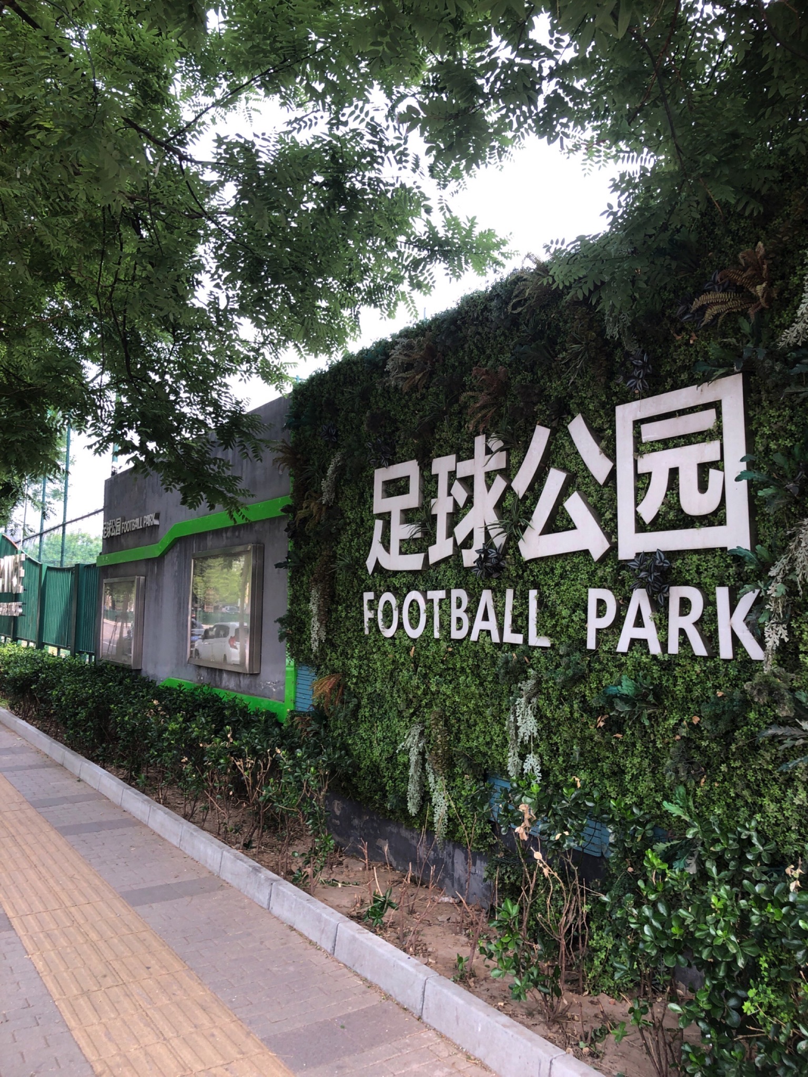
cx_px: 404
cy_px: 538
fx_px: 871
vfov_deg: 63.4
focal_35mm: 28
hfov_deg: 49.7
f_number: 1.8
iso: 20
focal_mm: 4
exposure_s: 1/149
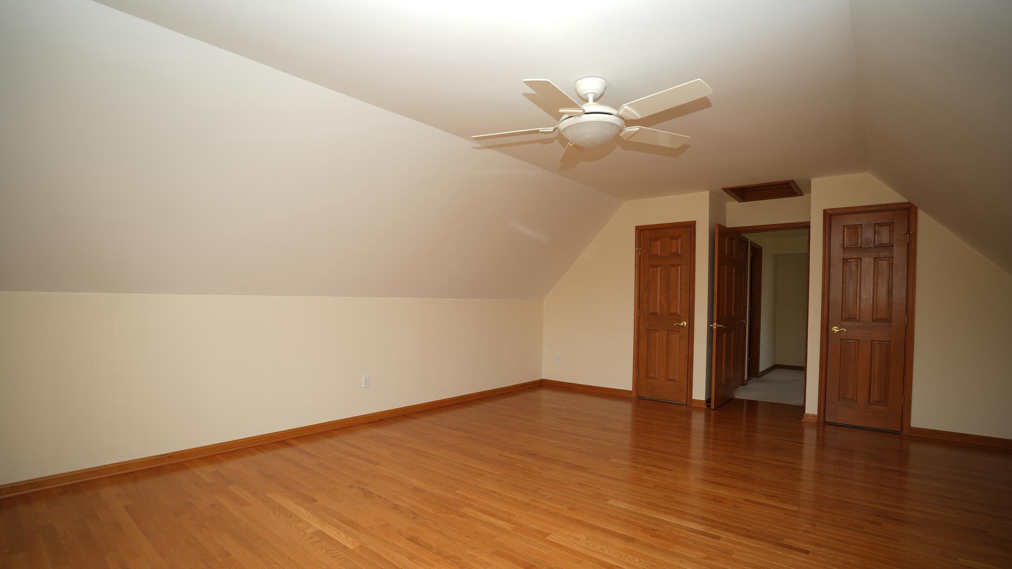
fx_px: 456
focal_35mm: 17
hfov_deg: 95.9
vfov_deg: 63.8
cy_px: 315
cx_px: 512
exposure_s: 1/60
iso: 64
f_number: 2.8
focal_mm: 16
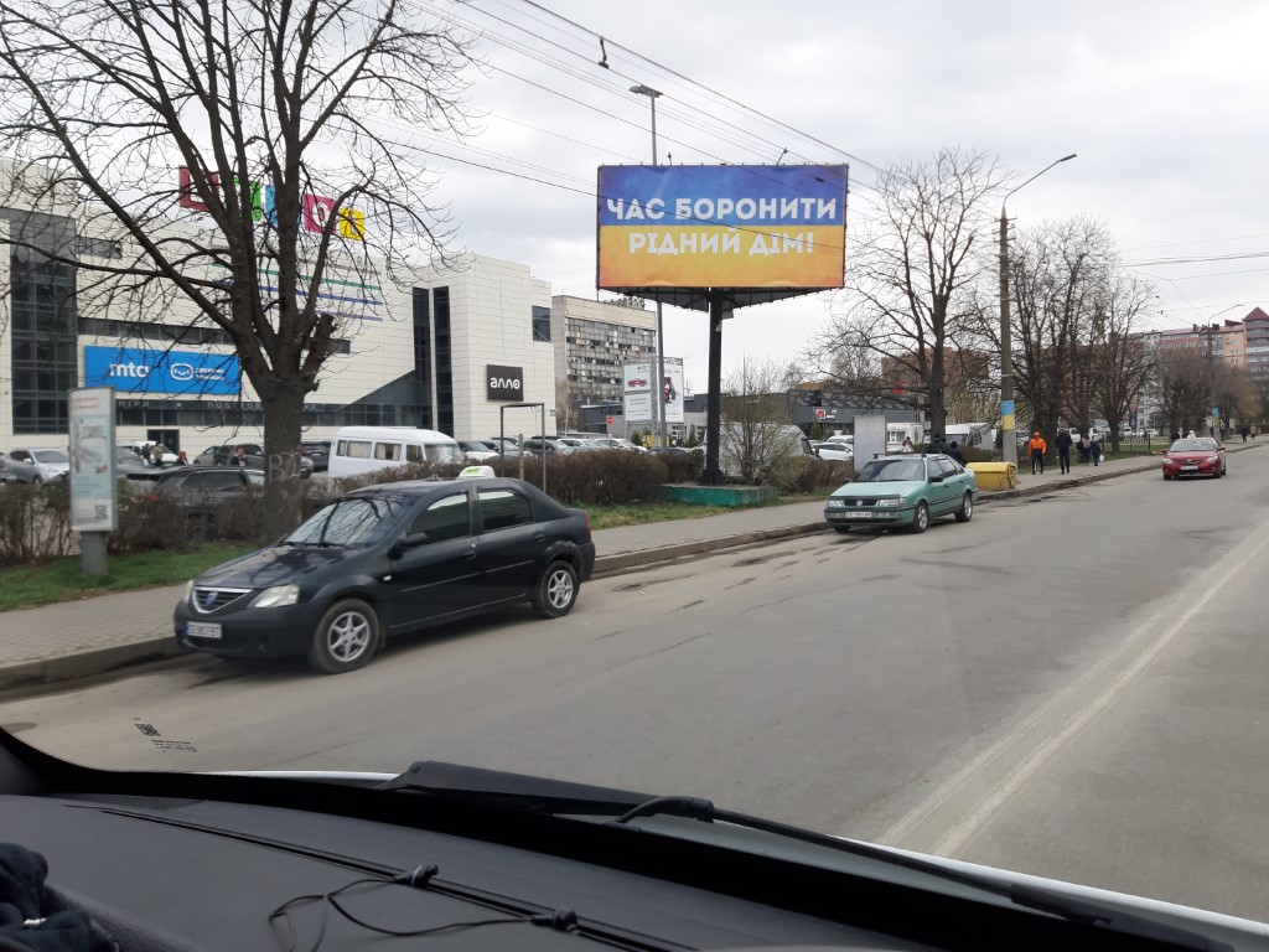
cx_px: 634
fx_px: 990
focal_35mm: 27
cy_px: 476
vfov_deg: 51.4
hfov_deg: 65.3
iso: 40
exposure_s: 1/566
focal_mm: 3.93
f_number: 1.7
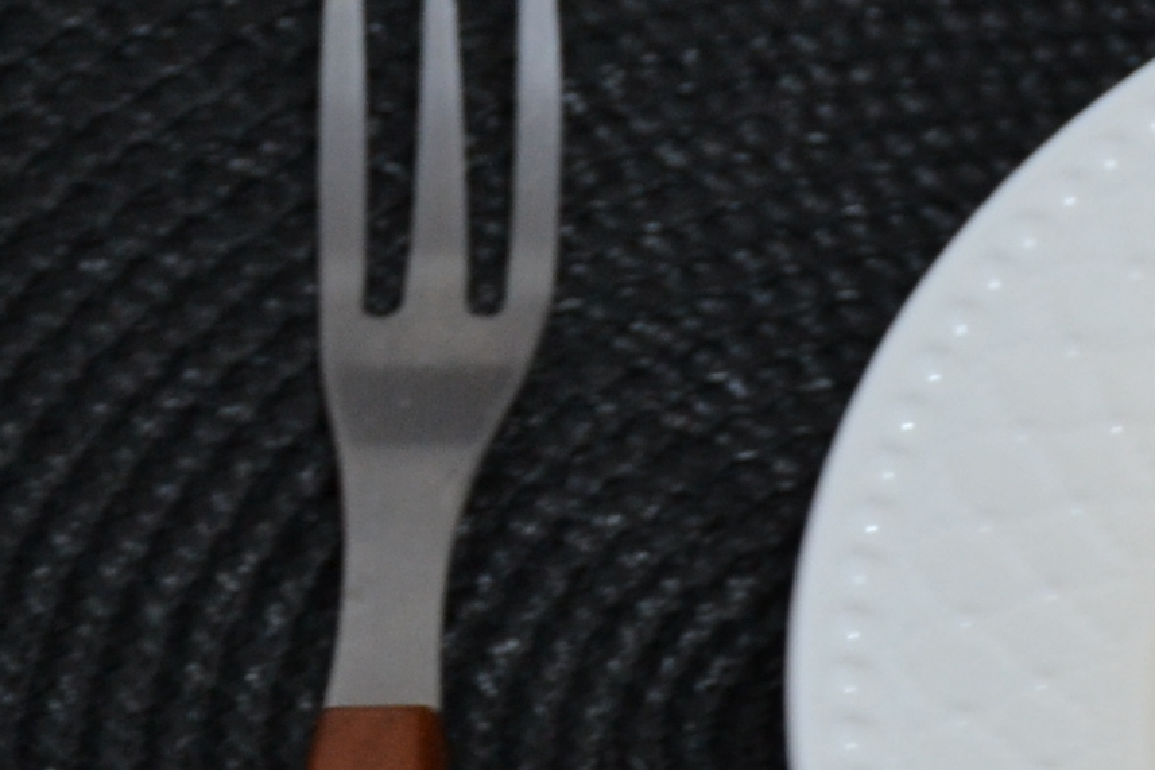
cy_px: 855
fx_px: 7762
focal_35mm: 242
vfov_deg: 5.7
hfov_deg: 8.3
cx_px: 1774
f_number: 4.5
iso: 500
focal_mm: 40
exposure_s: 1/15
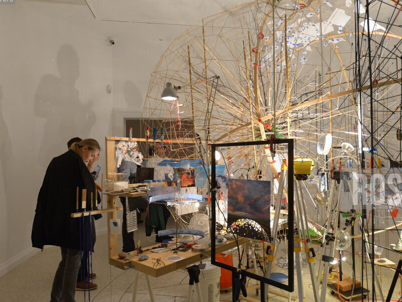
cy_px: 159
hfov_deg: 65.0
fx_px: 314
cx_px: 230
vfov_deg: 51.3
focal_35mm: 27
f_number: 5.6
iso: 3200
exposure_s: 1/125
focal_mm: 21
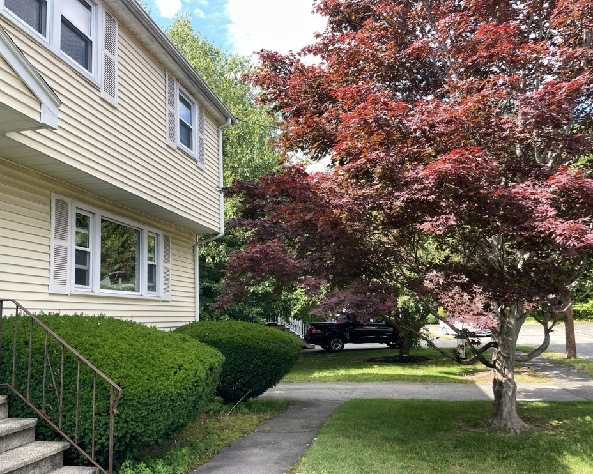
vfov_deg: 51.5
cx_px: 271
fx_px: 491
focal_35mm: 28
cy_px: 239
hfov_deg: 62.1
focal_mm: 4.2
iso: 32
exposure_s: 1/759
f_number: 1.6
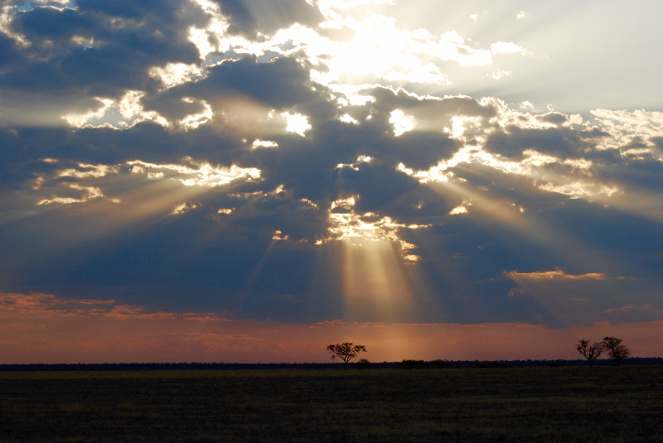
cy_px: 222
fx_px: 1935
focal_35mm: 105
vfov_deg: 13.1
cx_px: 332
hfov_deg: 19.4
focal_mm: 70
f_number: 6.3
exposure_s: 1/640
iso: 100
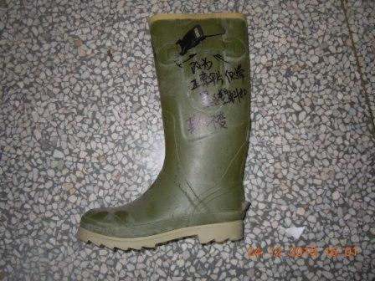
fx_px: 325
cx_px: 188
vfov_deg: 46.8
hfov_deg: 60.0
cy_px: 140
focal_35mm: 30
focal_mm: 5.4
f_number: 3.5
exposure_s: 1/30
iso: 200
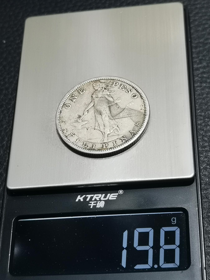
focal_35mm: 70
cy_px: 140
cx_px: 105
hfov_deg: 21.0
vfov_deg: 27.8
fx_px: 566
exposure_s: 1/100
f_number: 1.9
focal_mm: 6.67
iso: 160
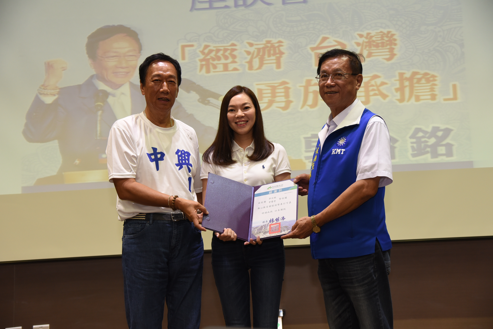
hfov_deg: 38.2
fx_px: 712
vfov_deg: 26.0
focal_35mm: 52
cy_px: 164
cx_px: 246
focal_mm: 52
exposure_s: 1/200
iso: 1600
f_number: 4.5
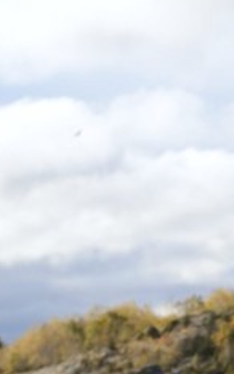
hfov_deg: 4.1
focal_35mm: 313
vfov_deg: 6.4
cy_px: 901
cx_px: 552
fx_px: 3198
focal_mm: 45
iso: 200
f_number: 9
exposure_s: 1/250
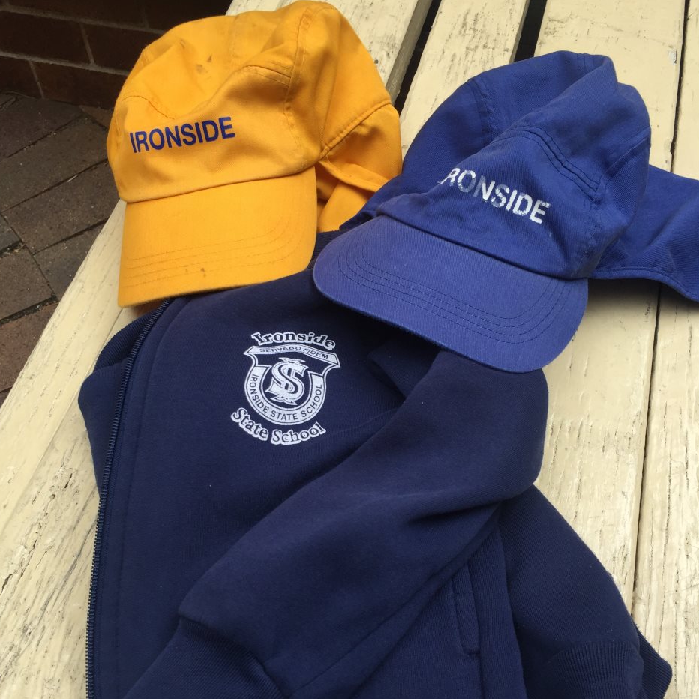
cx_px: 347
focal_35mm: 35
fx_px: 800
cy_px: 435
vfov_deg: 46.8
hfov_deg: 47.2
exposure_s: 1/276
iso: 32
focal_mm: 4.15
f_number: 2.2
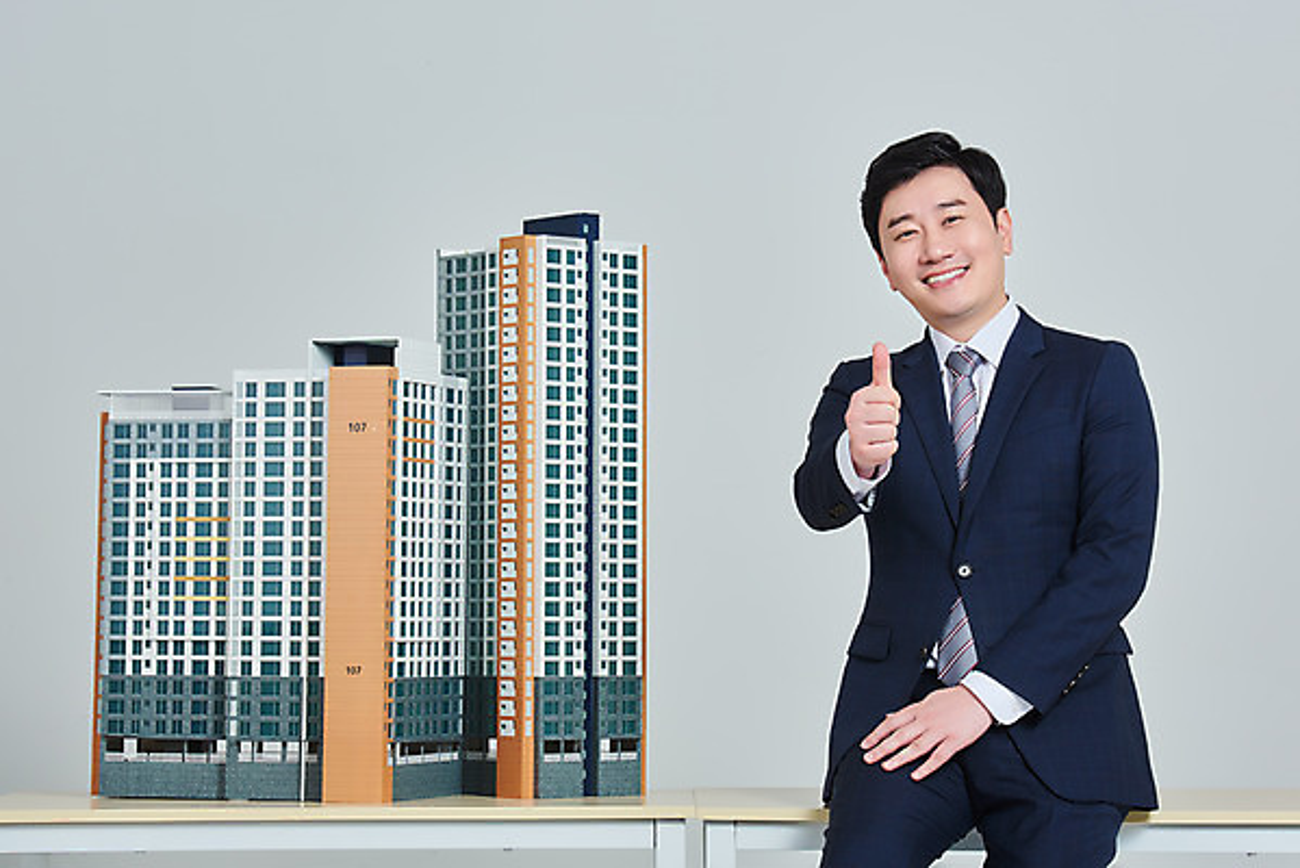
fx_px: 3685
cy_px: 434
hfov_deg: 20.0
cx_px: 650
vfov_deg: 13.4
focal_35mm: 102
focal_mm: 102
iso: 100
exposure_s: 1/125
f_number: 14
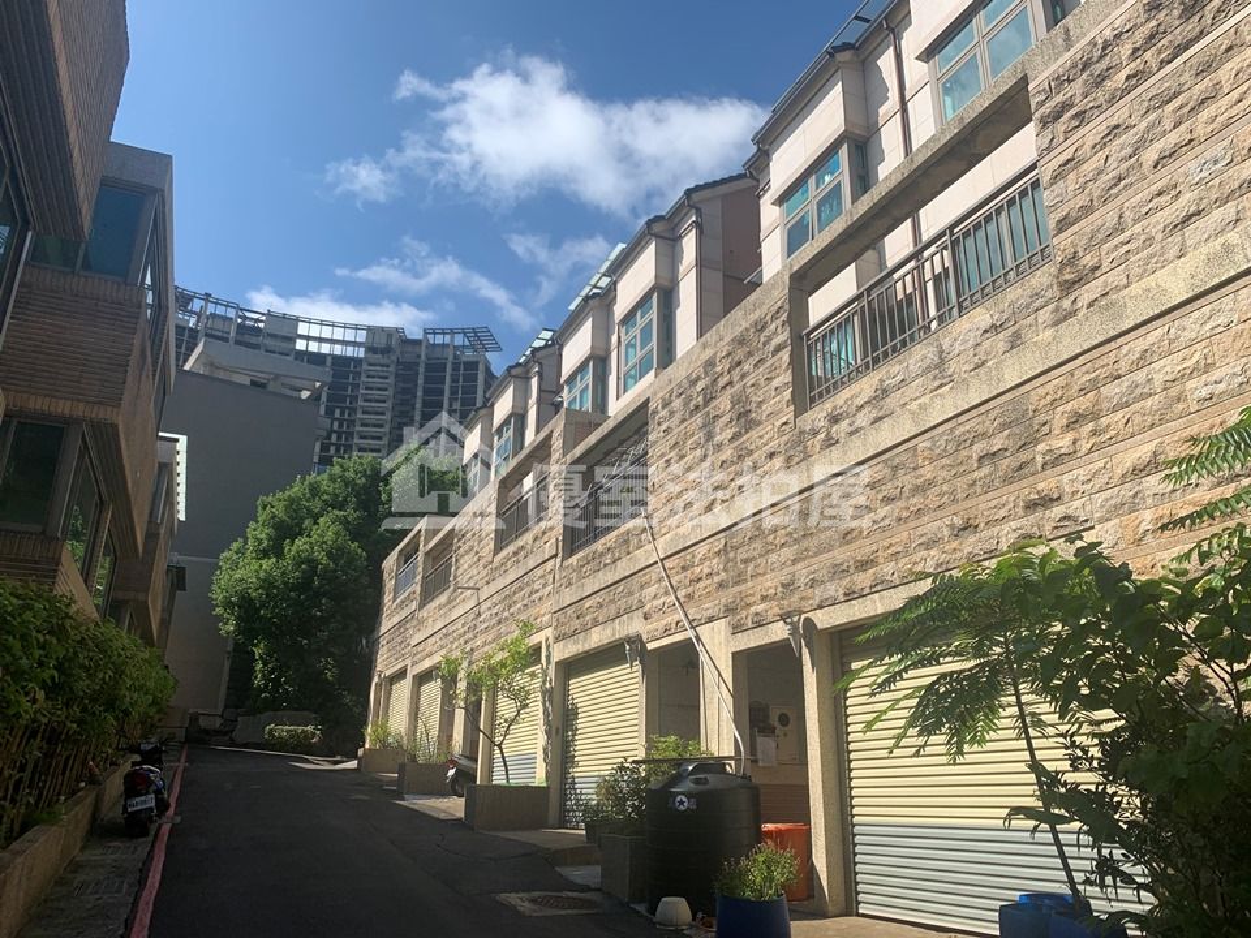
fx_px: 940
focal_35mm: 26
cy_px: 469
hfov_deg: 67.3
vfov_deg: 53.1
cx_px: 626
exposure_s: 1/2545
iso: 25
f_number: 1.8
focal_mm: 4.25
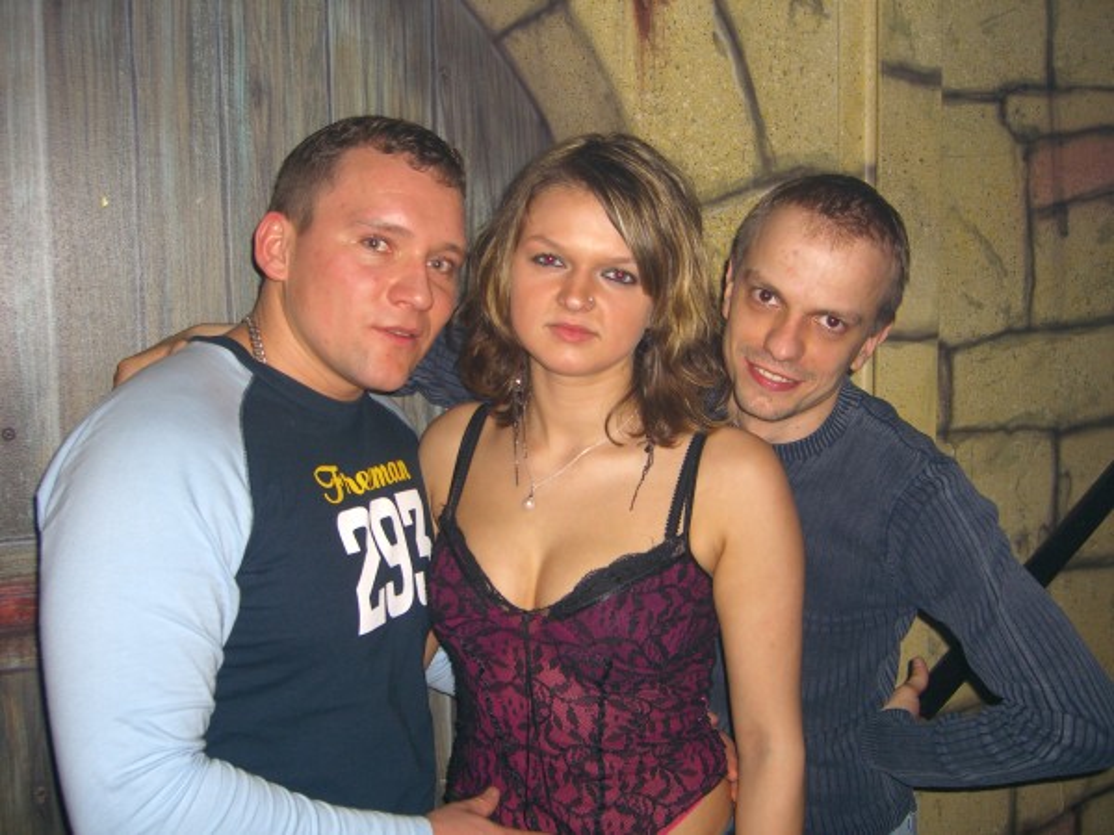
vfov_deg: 37.7
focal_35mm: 38
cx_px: 557
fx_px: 1223
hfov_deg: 49.0
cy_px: 418
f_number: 2.8
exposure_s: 1/60
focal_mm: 7.9
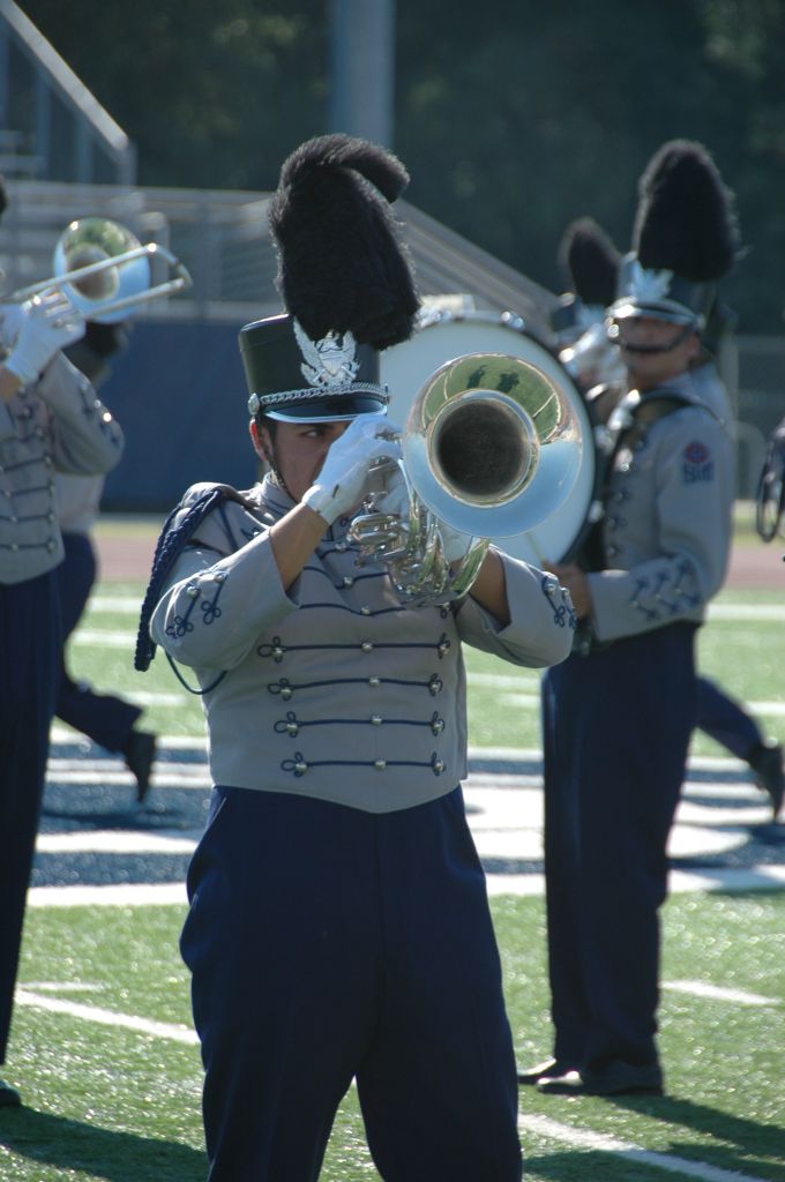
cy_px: 591
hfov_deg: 4.6
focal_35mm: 300
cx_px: 392
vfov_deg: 6.9
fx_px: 9838
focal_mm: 200
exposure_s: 1/400
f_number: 5.6
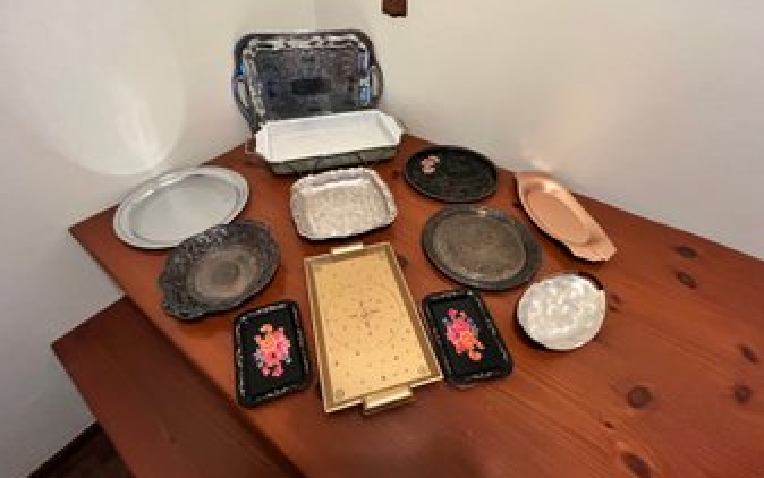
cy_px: 230
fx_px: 292
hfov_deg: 105.3
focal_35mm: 14
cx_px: 380
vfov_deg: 78.7
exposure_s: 1/60
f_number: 1.8
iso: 800
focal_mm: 1.57
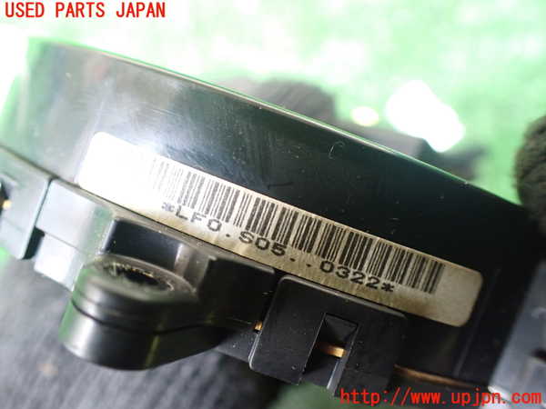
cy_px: 204
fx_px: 473
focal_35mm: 30
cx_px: 273
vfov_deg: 46.8
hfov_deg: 60.0
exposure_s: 1/60
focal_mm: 5.4
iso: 800
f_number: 2.3
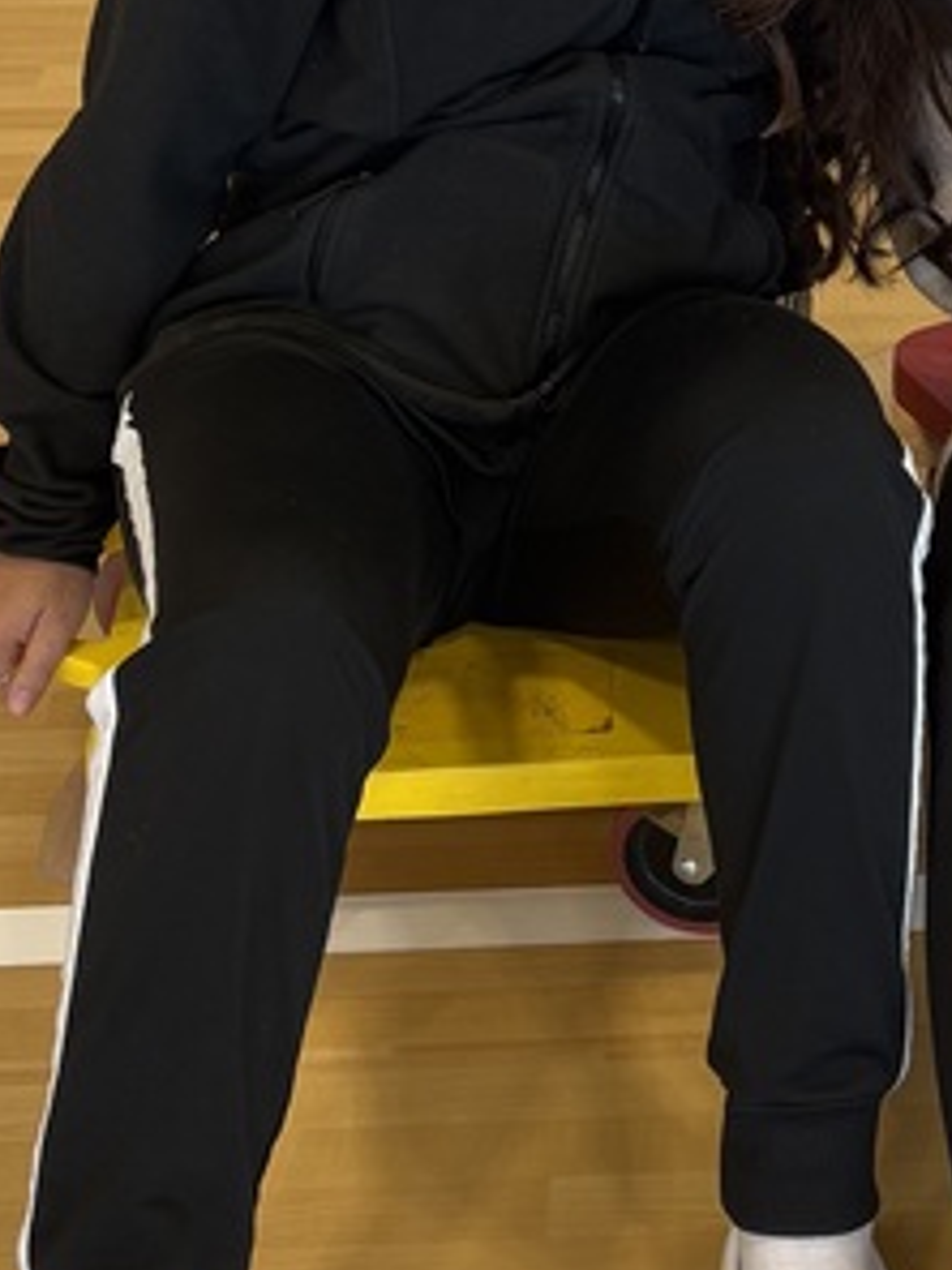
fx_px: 3300
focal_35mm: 90
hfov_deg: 16.0
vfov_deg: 21.6
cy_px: 309
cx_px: 982
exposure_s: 1/120
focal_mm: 5.96
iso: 64
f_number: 1.6
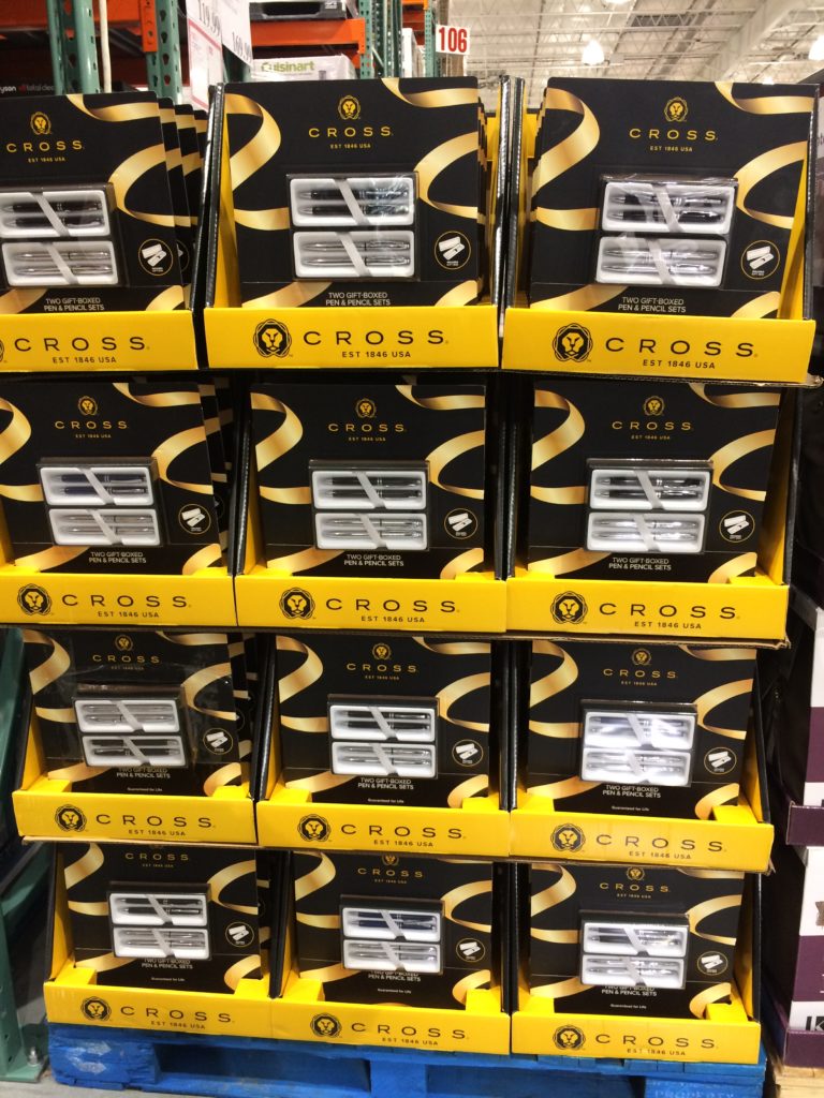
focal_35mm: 29
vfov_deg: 61.7
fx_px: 920
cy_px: 549
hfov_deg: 48.2
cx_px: 412
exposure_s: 1/33
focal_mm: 4.15
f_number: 2.2
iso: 200
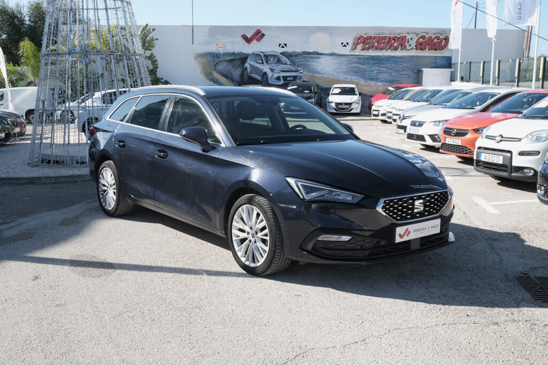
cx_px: 274
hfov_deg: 51.9
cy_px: 182
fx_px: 563
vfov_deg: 36.0
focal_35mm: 37
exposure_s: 1/180
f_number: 8
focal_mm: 24.9
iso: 160
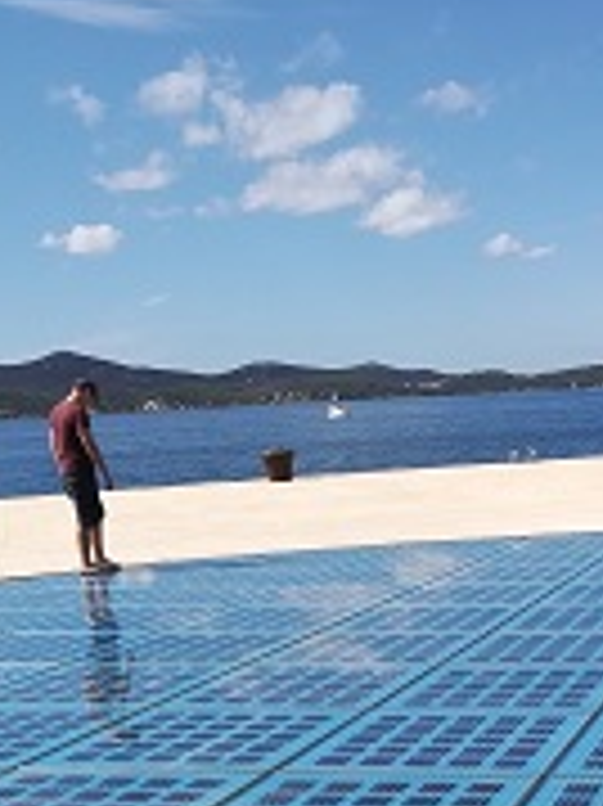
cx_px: 594
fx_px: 1349
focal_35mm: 58
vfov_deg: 31.1
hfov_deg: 24.2
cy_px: 783
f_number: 2.2
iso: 50
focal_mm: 3.83
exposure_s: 1/1580
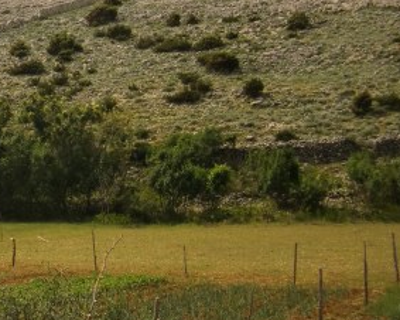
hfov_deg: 21.5
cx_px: -44
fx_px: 994
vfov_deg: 18.2
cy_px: 89
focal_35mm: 84
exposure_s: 1/320
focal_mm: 6.66
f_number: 8.9
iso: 100
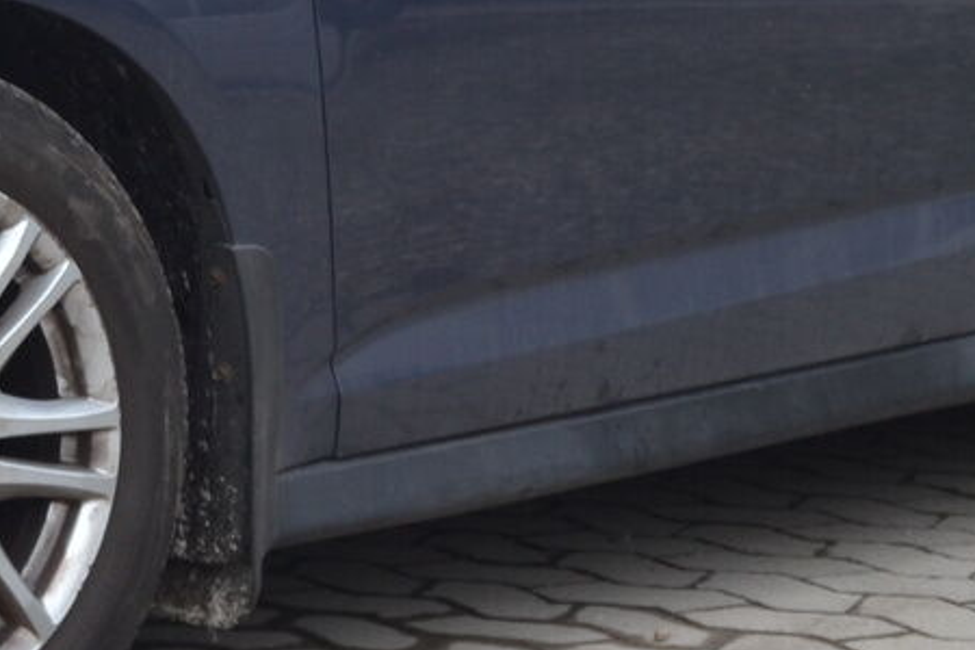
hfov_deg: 13.8
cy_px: -72
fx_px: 3985
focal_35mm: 147
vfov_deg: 9.2
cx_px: 30
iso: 125
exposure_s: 1/125
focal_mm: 23
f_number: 5.6
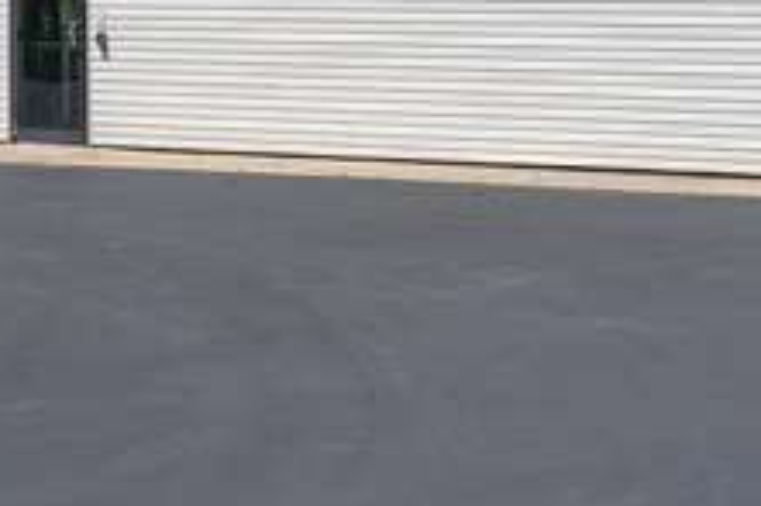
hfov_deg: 18.3
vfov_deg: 12.4
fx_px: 2154
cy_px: -353
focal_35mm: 102
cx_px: 1064
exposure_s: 1/160
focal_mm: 22
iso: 100
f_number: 11
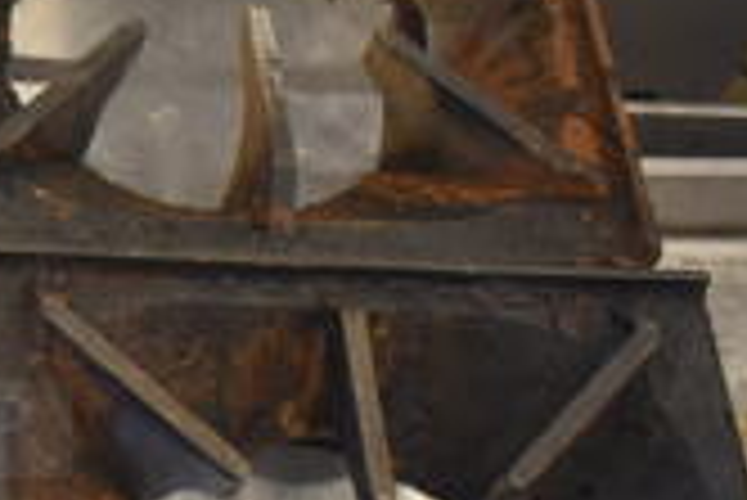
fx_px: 2056
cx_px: -428
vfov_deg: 13.9
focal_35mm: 99
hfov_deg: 18.0
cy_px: 239
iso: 1250
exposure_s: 1/125
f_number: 3.5
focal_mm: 18
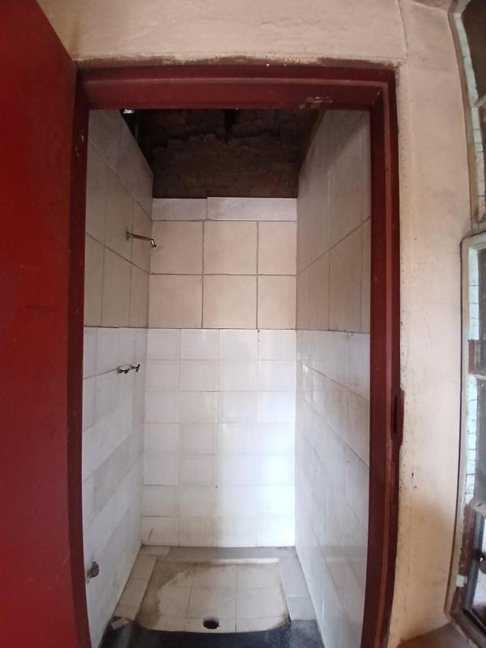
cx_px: 243
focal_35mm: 17
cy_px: 324
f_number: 2.2
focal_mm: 1.4
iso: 250
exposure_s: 1/33.3
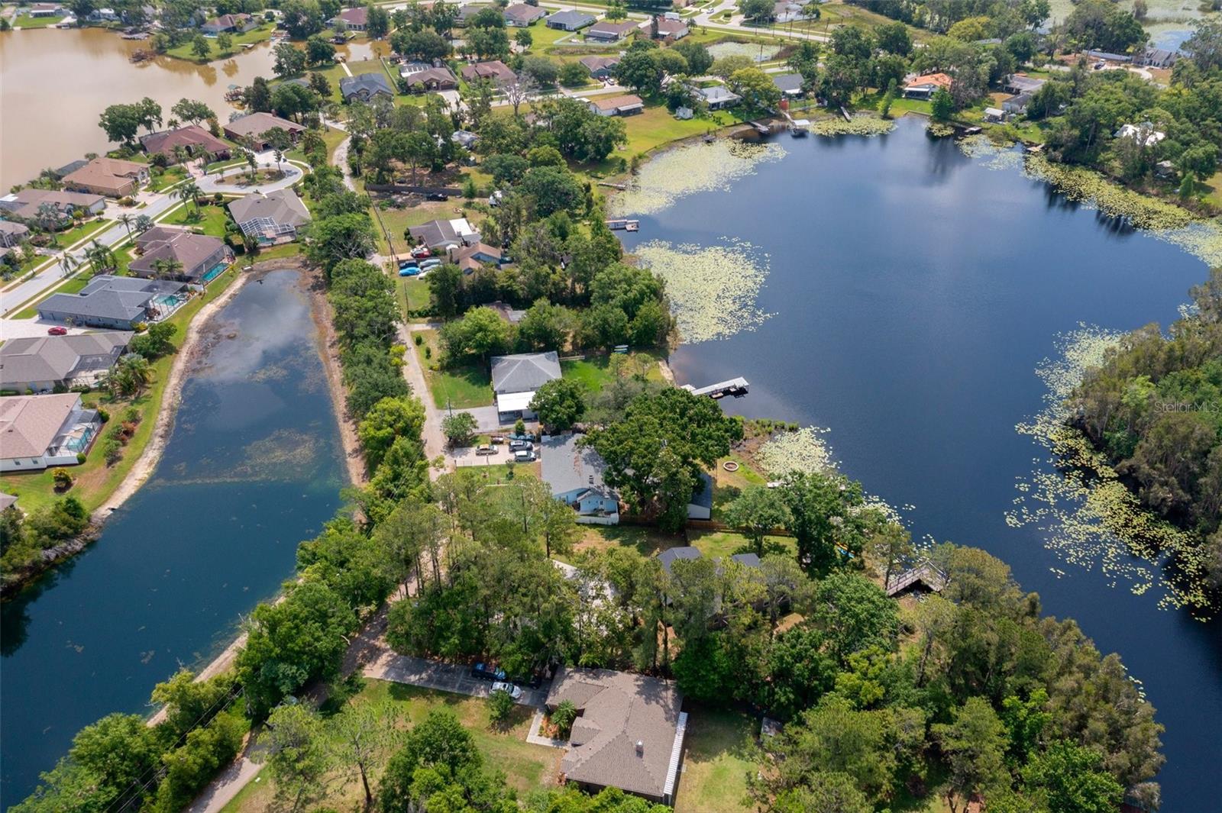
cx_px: 611
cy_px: 406
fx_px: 950
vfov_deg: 46.4
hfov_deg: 65.5
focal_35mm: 28
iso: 100
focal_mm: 10.26
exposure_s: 1/500
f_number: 5.6
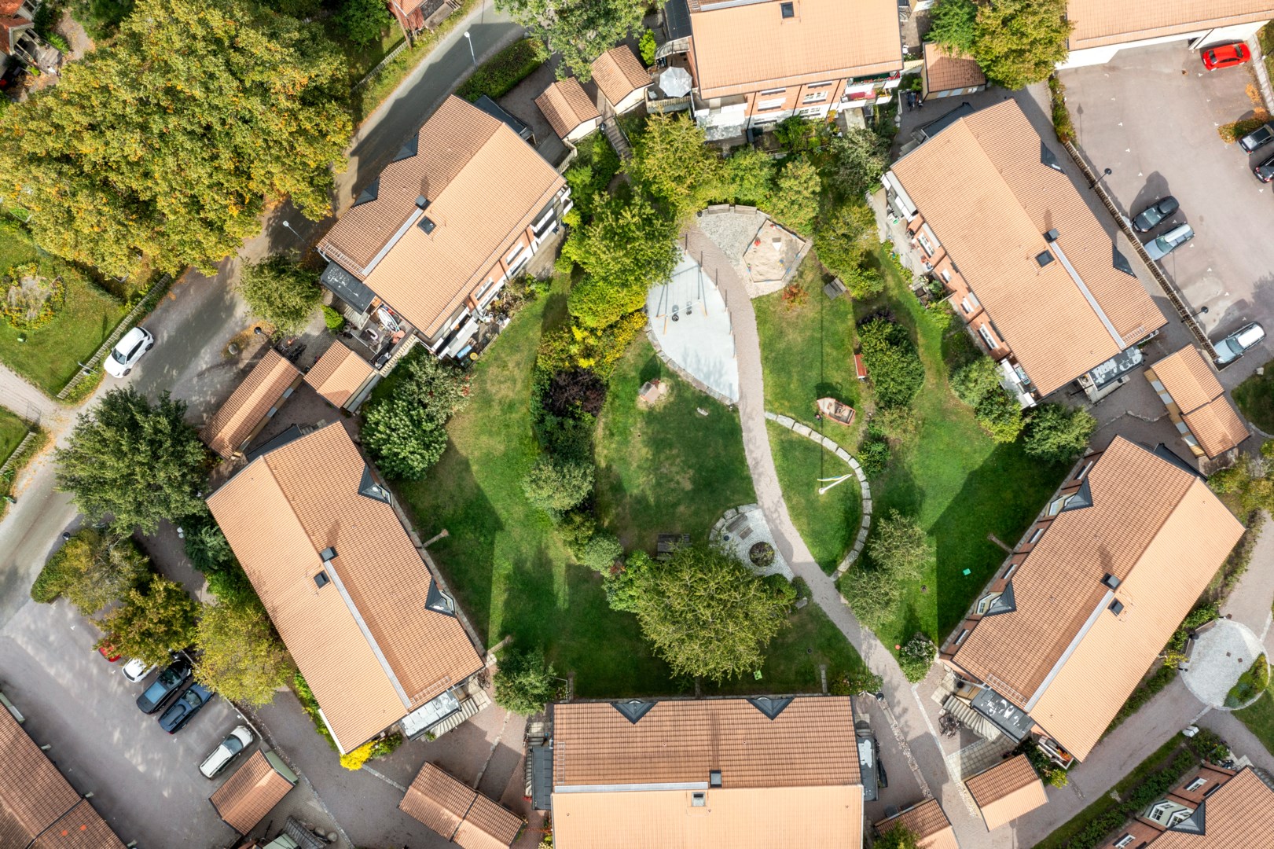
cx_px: 637
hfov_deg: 65.5
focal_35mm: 28
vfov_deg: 46.4
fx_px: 991
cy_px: 424
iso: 100
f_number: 5.6
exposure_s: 1/320
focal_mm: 10.26
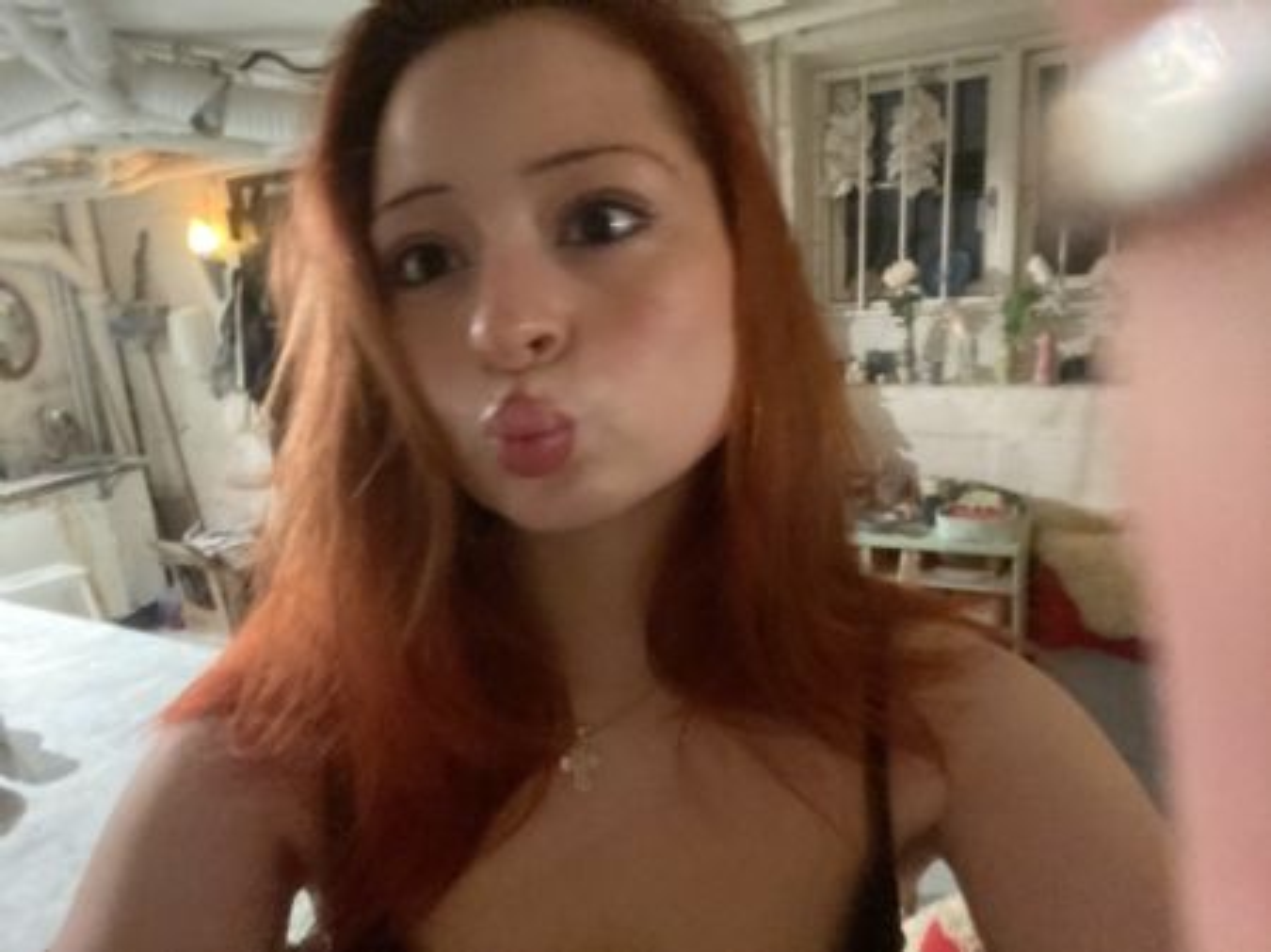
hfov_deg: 74.0
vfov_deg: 58.8
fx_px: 844
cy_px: 476
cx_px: 636
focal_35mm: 23
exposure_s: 1/17
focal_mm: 2.71
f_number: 2.2
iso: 2000
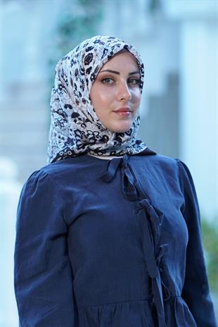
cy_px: 164
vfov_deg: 15.8
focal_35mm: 130
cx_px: 109
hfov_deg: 10.6
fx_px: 1179
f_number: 3.5
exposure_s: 1/200
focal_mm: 130
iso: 640
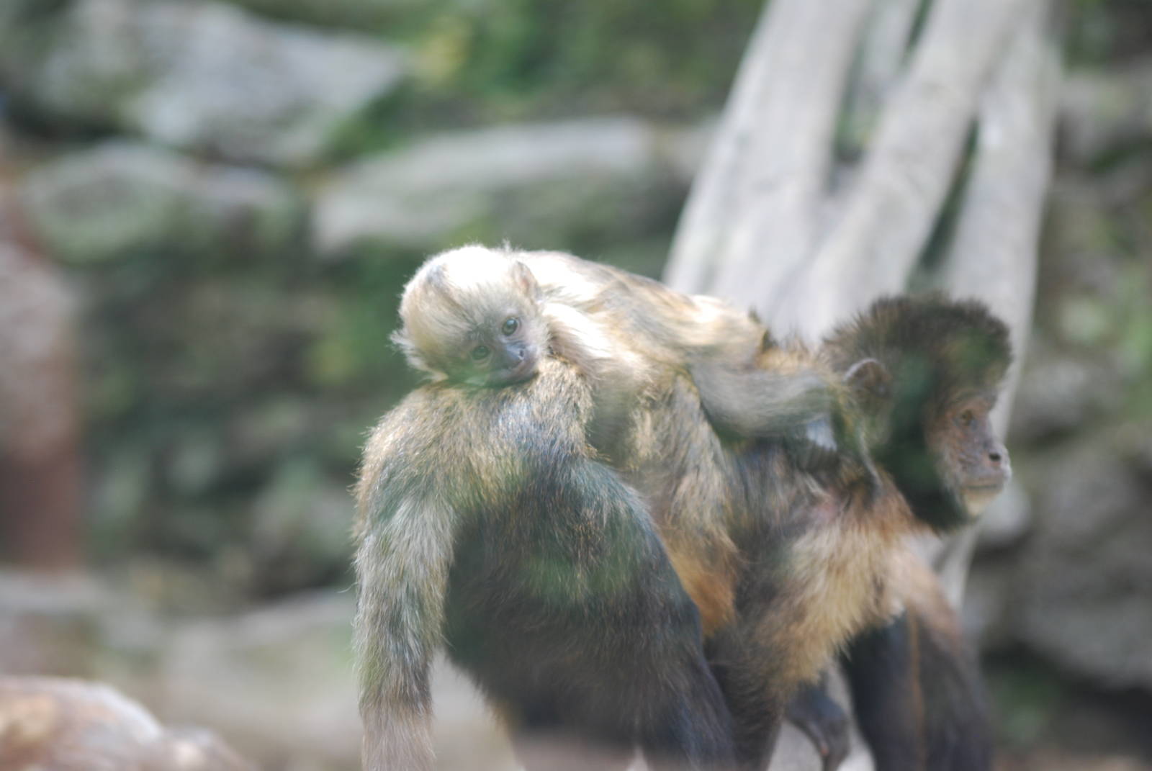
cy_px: 386
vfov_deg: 7.5
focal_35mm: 183
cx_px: 576
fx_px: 5863
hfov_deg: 11.2
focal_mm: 122
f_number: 4.2
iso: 220
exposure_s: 1/125
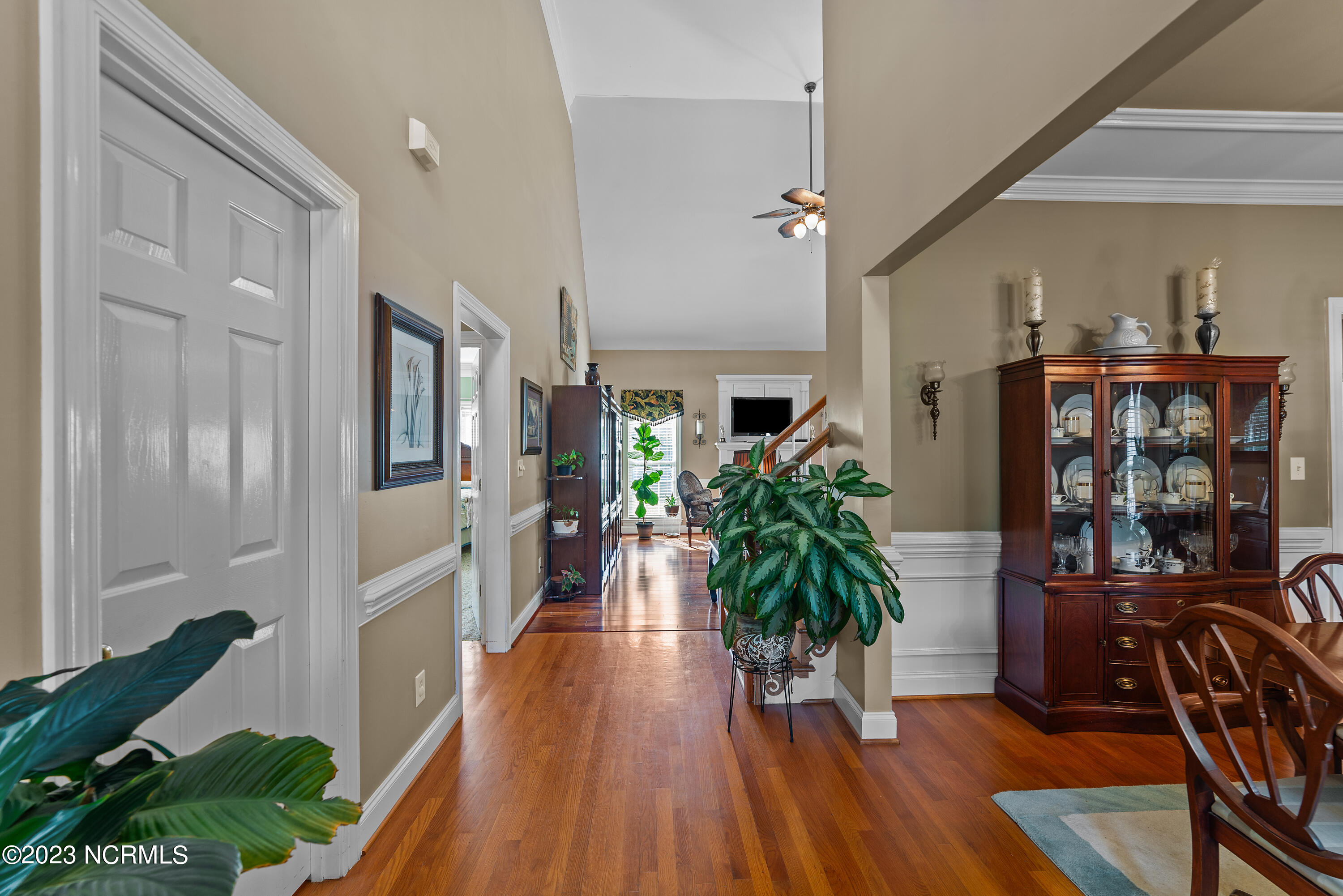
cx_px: 672
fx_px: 522
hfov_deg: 104.2
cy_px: 448
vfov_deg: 81.2
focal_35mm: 14
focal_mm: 14
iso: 100
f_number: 8
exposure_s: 1/1.25
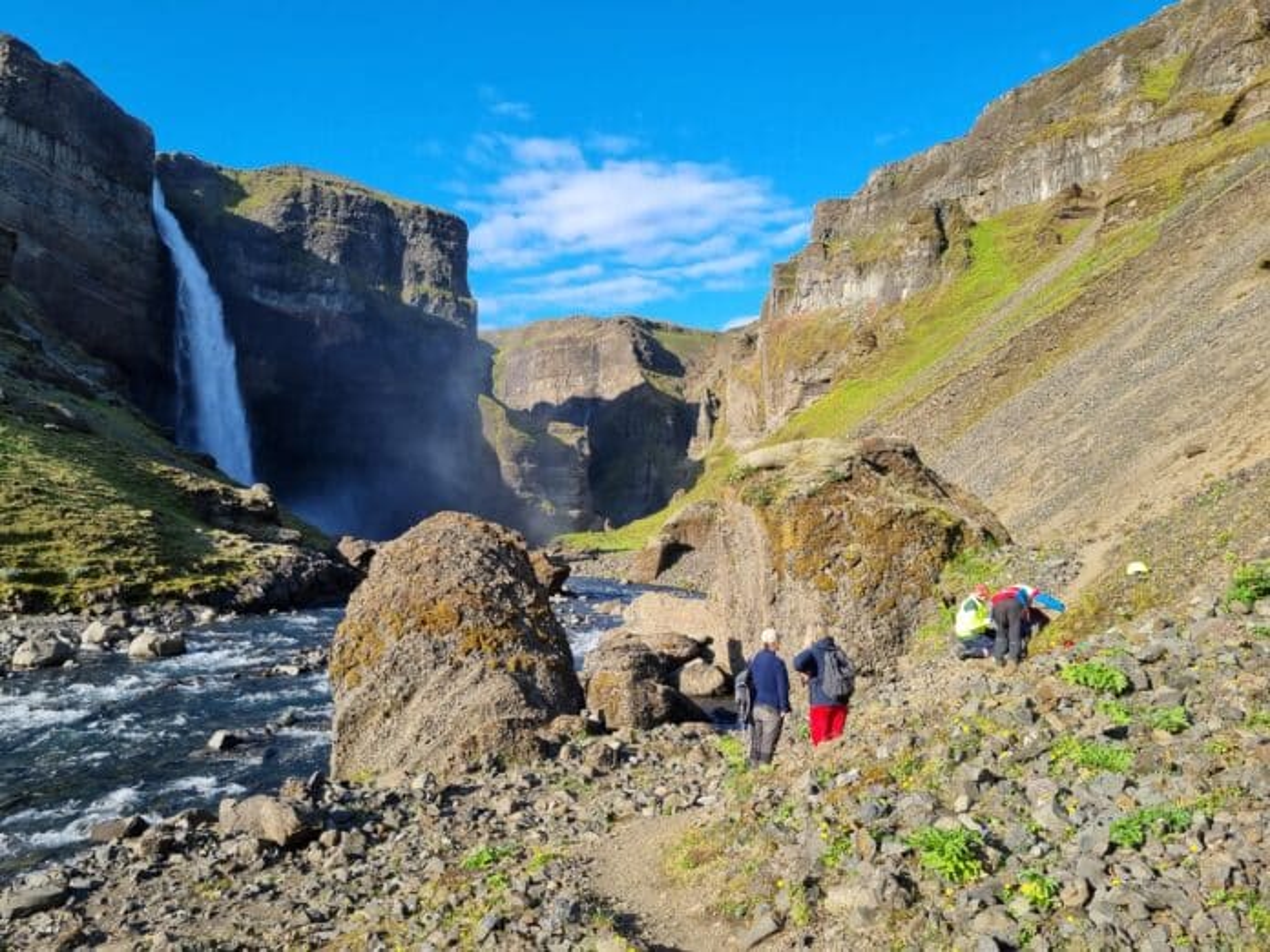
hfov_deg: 67.3
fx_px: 954
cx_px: 635
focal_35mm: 26
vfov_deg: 53.1
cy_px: 476
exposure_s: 1/1356
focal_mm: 5.4
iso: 50
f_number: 1.8
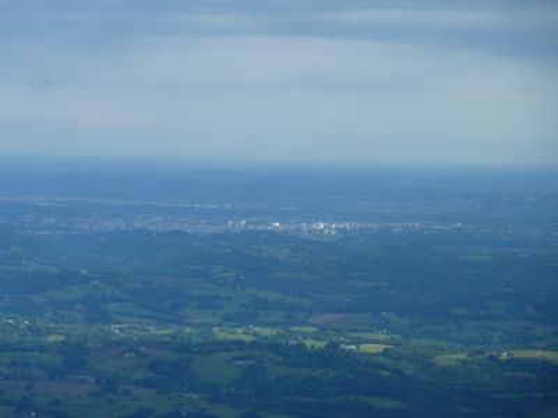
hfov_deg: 10.1
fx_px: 3159
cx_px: 279
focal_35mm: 196
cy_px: 209
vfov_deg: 7.6
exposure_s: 1/400
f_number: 5
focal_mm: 32.1
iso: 80
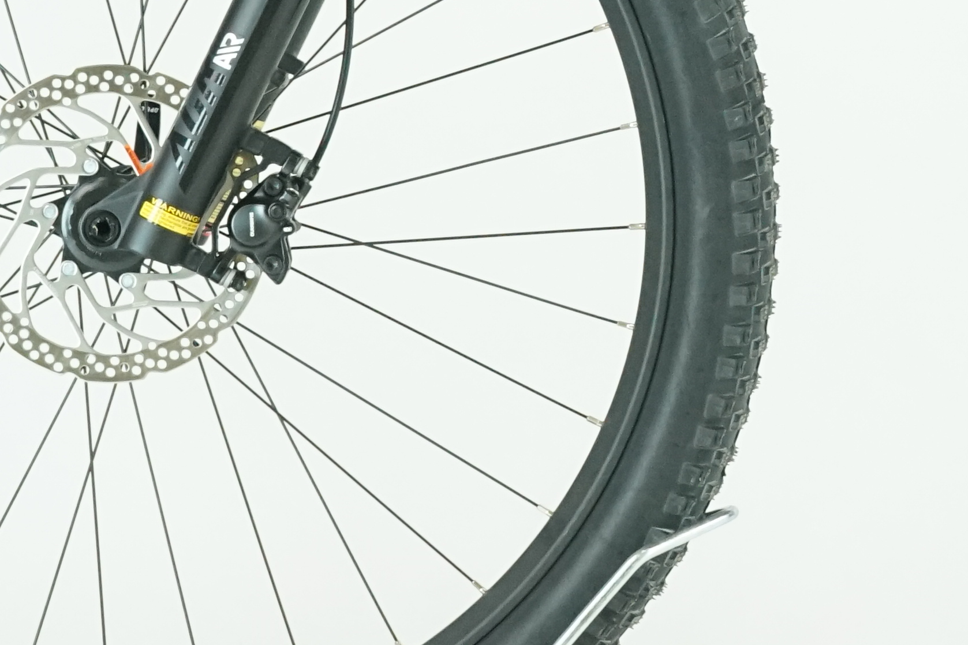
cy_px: -162
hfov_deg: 8.9
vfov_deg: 6.0
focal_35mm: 229
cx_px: 1168
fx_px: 6157
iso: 3200
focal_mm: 64
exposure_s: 1/200
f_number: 7.1
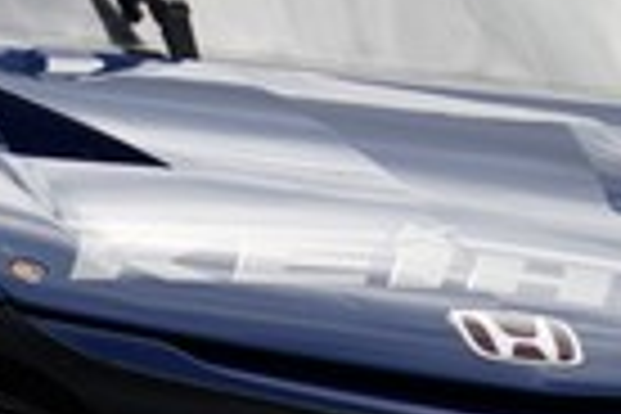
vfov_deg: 0.4
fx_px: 53316
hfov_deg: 0.7
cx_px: -274
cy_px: 0
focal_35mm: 3091
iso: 100
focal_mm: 594
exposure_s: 1/800
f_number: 6.3
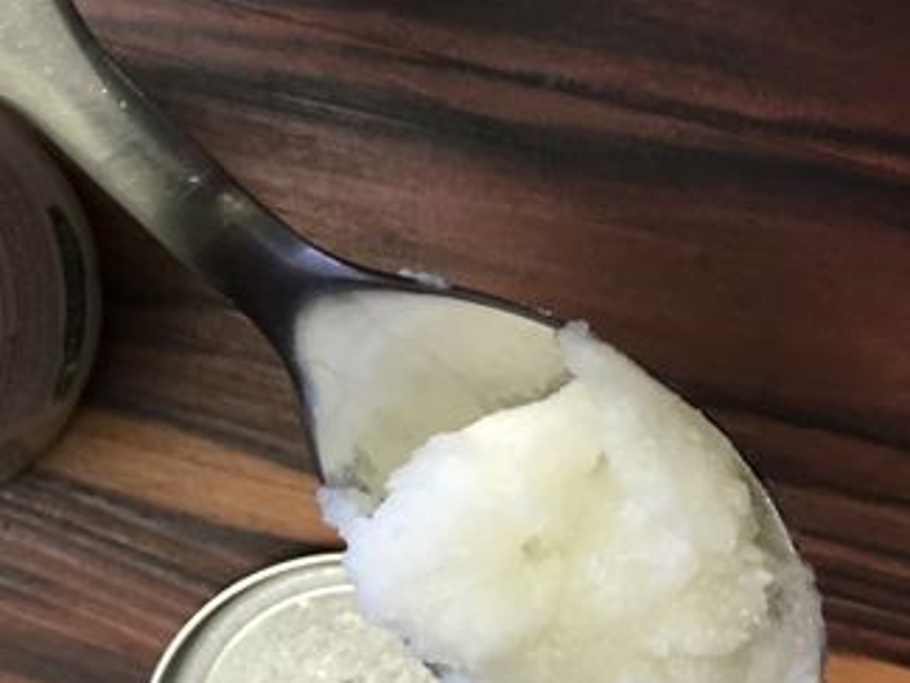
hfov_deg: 27.9
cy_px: 298
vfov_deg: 21.9
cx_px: 87
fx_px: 1762
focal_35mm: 67
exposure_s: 1/30
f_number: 2.2
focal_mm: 4.15
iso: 80
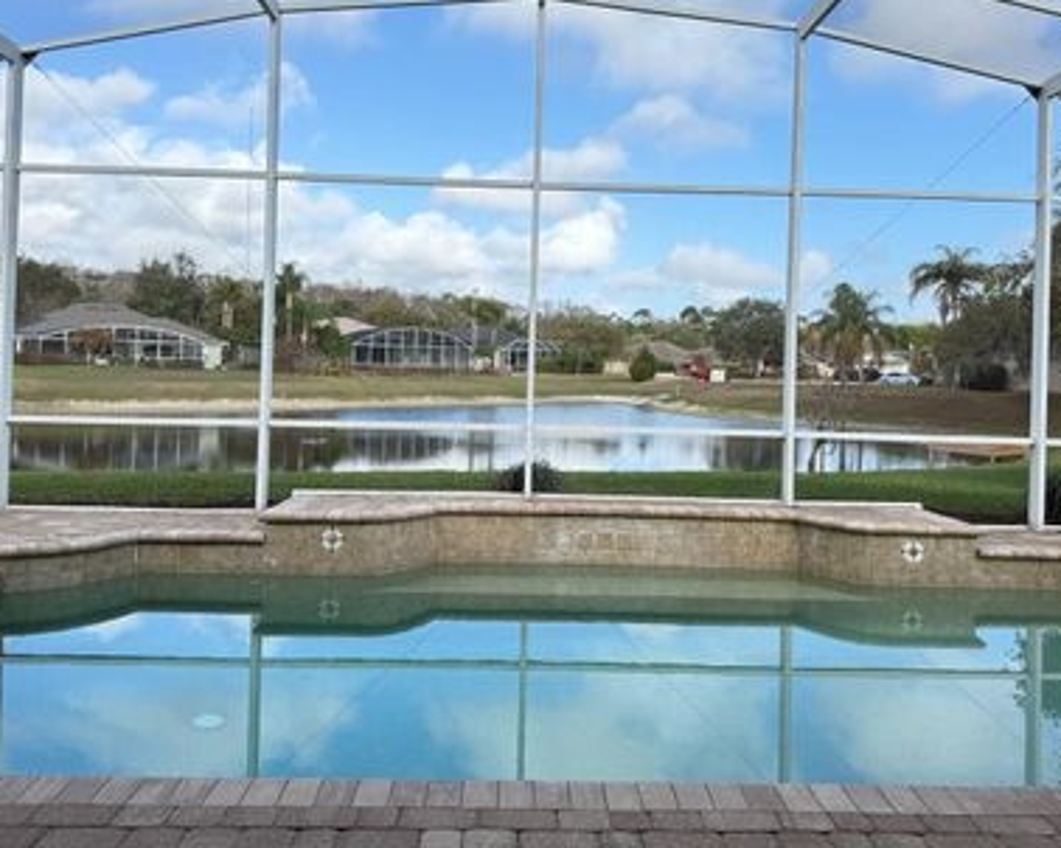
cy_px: 341
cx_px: 547
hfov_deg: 57.2
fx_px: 973
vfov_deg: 46.8
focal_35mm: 31
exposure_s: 1/1091
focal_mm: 6.76
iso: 80
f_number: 1.78
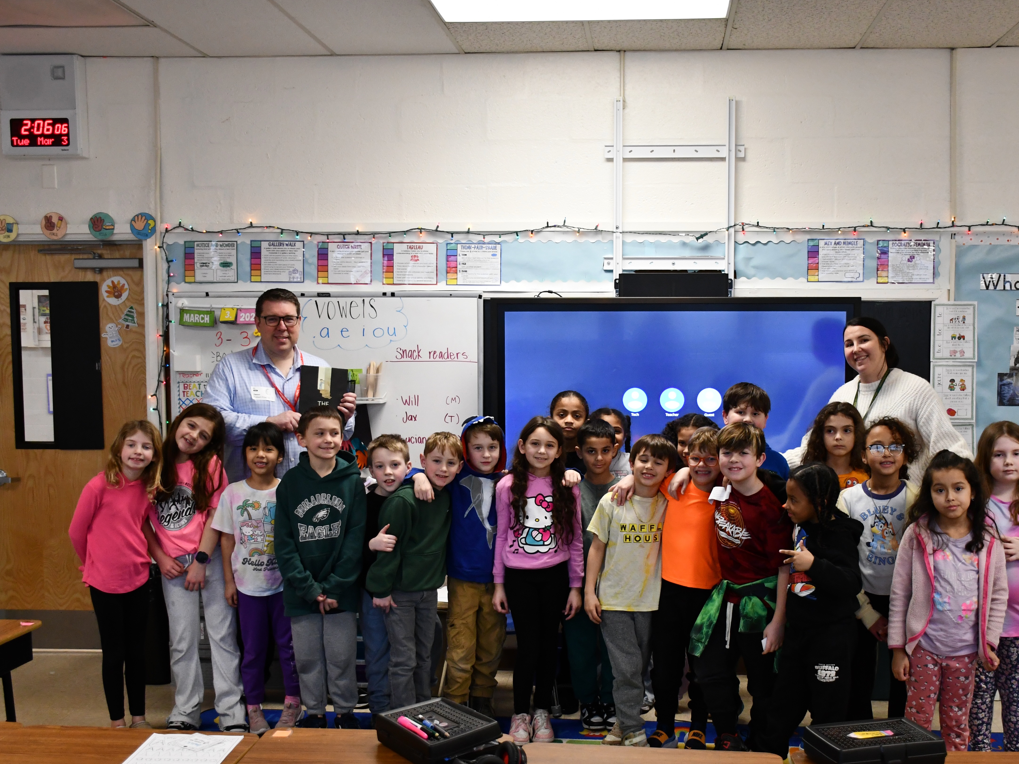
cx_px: 580
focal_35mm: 42
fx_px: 1236
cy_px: 429
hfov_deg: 44.7
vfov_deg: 34.3
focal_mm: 23
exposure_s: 1/125
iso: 1600
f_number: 3.8
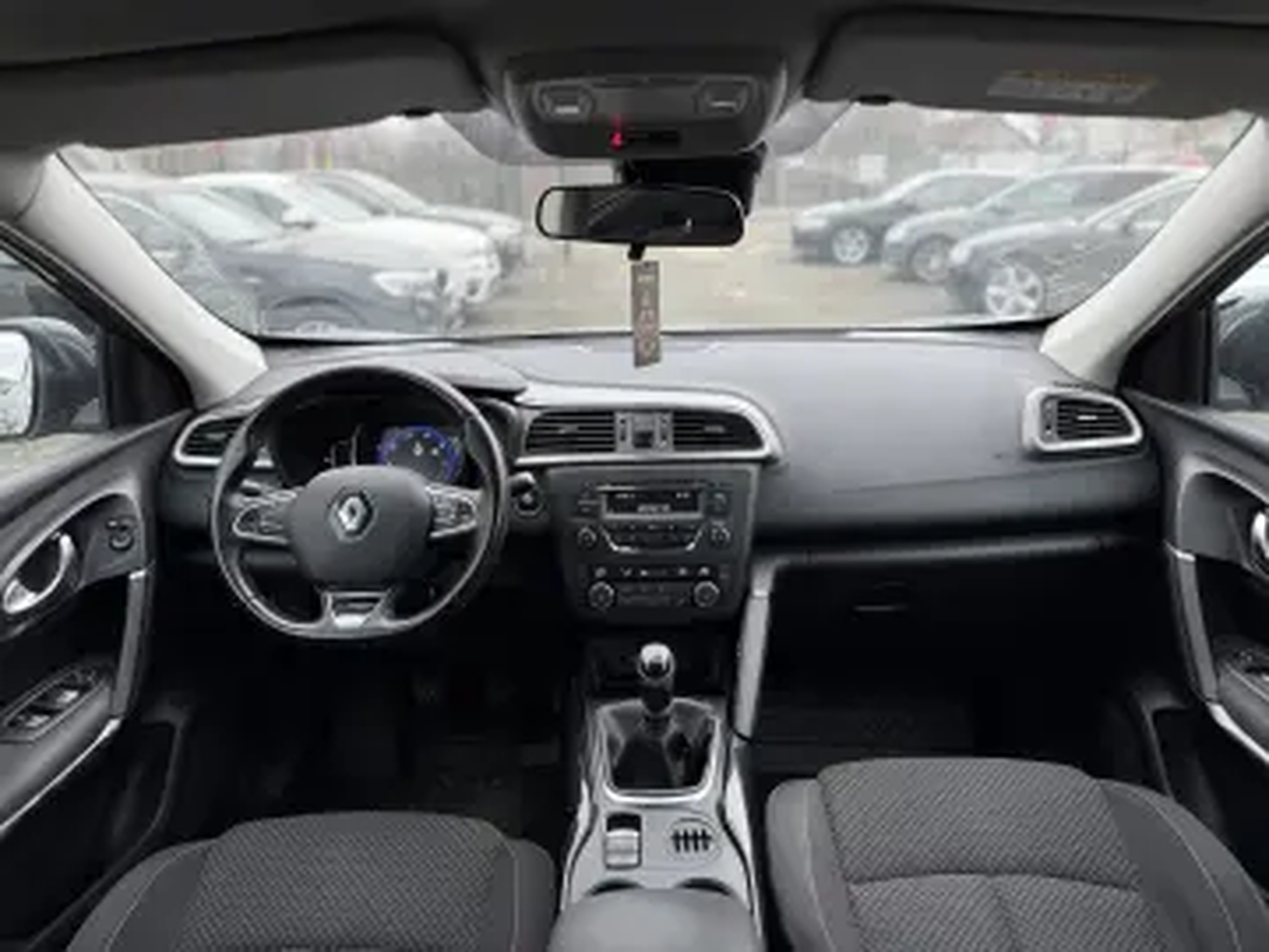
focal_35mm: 24
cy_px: 476
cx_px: 634
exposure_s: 1/127
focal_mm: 6.76
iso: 80
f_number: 1.78
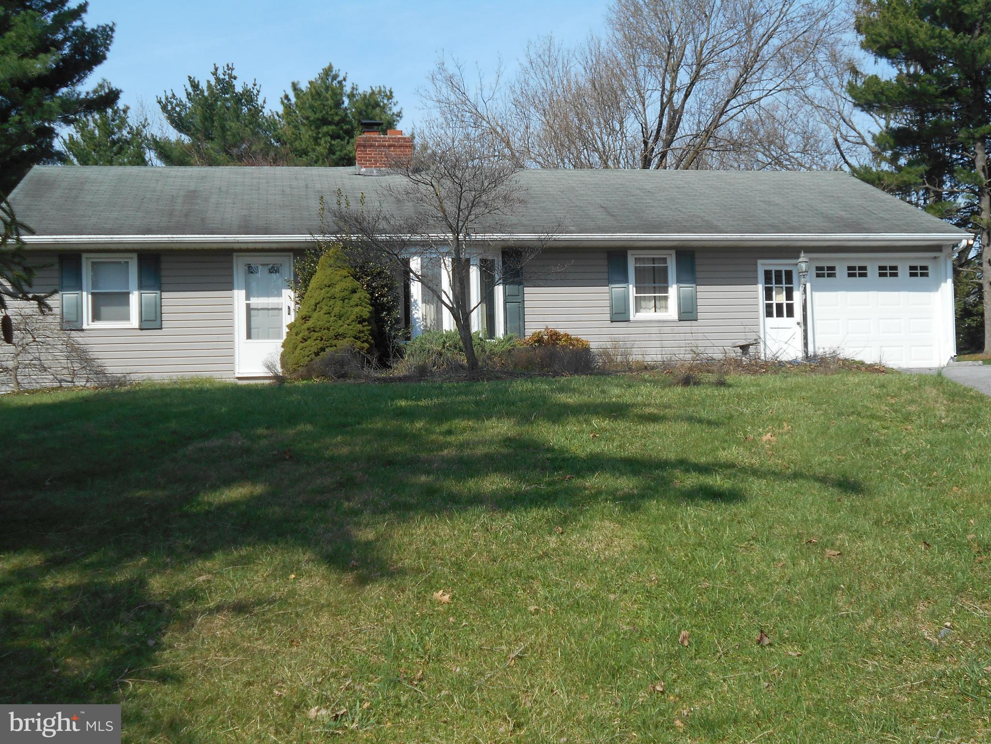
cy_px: 372
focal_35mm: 43
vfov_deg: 33.6
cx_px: 496
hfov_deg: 43.8
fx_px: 1231
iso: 80
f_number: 4.2
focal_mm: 7.7
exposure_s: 1/640
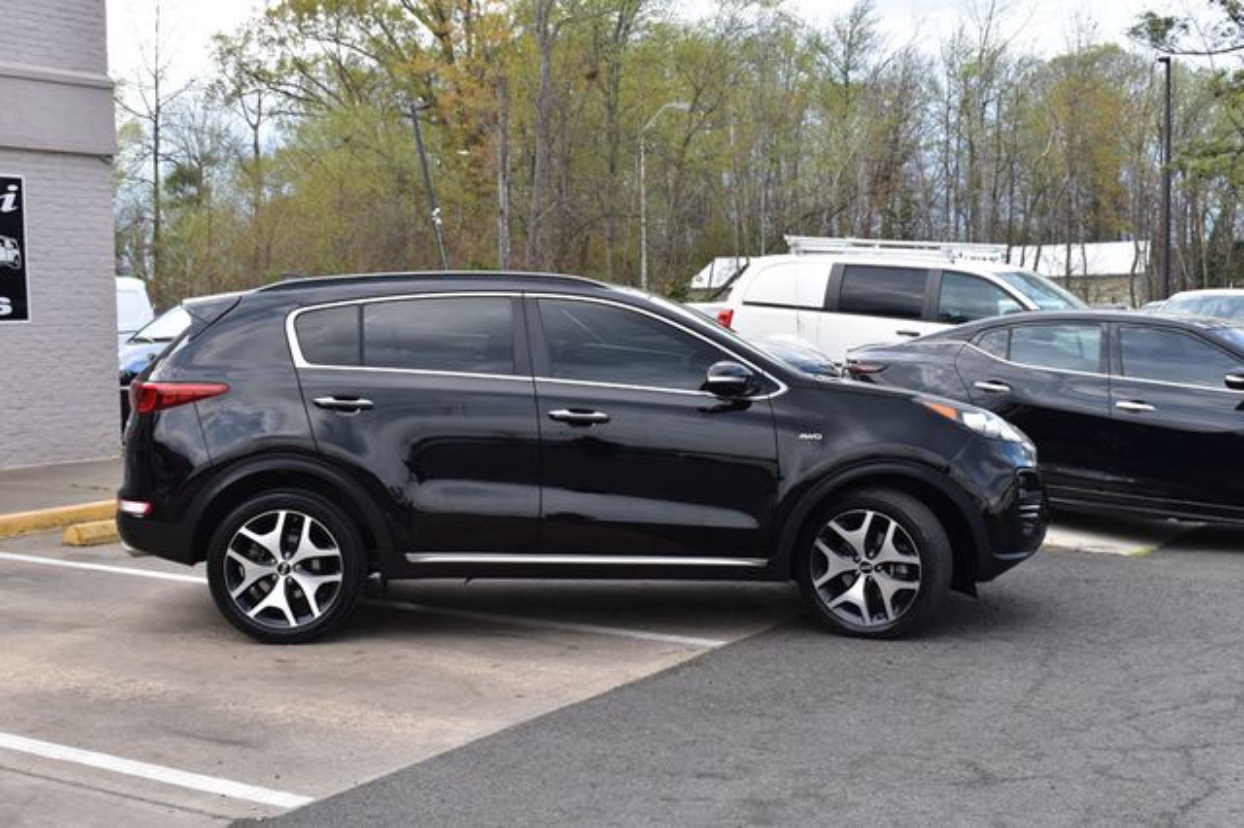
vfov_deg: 28.0
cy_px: 414
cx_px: 622
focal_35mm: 48
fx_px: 1658
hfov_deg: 41.1
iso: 400
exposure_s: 1/160
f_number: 9
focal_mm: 32
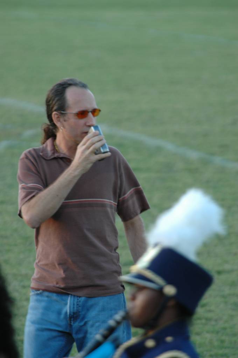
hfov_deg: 2.3
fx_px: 5966
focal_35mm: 600
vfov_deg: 3.4
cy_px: 179
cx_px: 119
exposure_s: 1/60
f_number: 5.6
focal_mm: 400
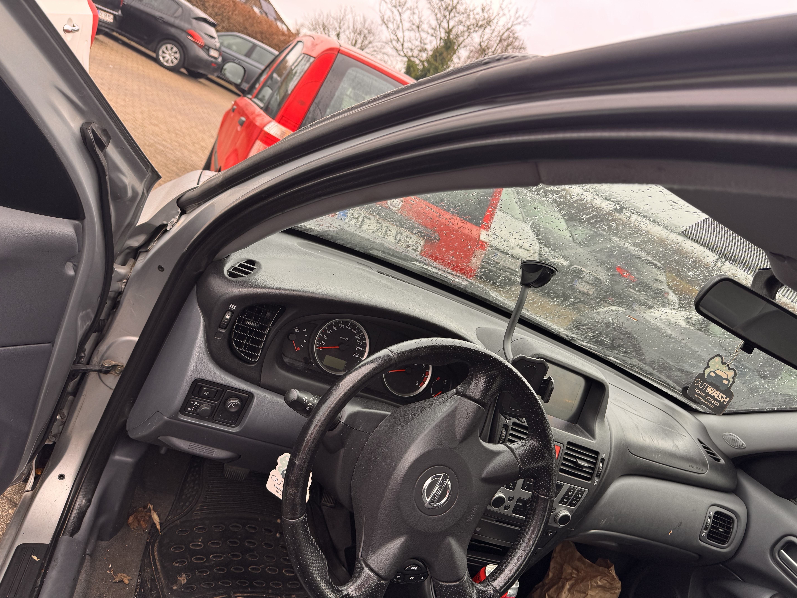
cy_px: 299
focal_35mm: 24
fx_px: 553
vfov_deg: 56.8
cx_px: 398
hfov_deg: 71.6
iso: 100
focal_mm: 6.76
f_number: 1.78
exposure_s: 1/121
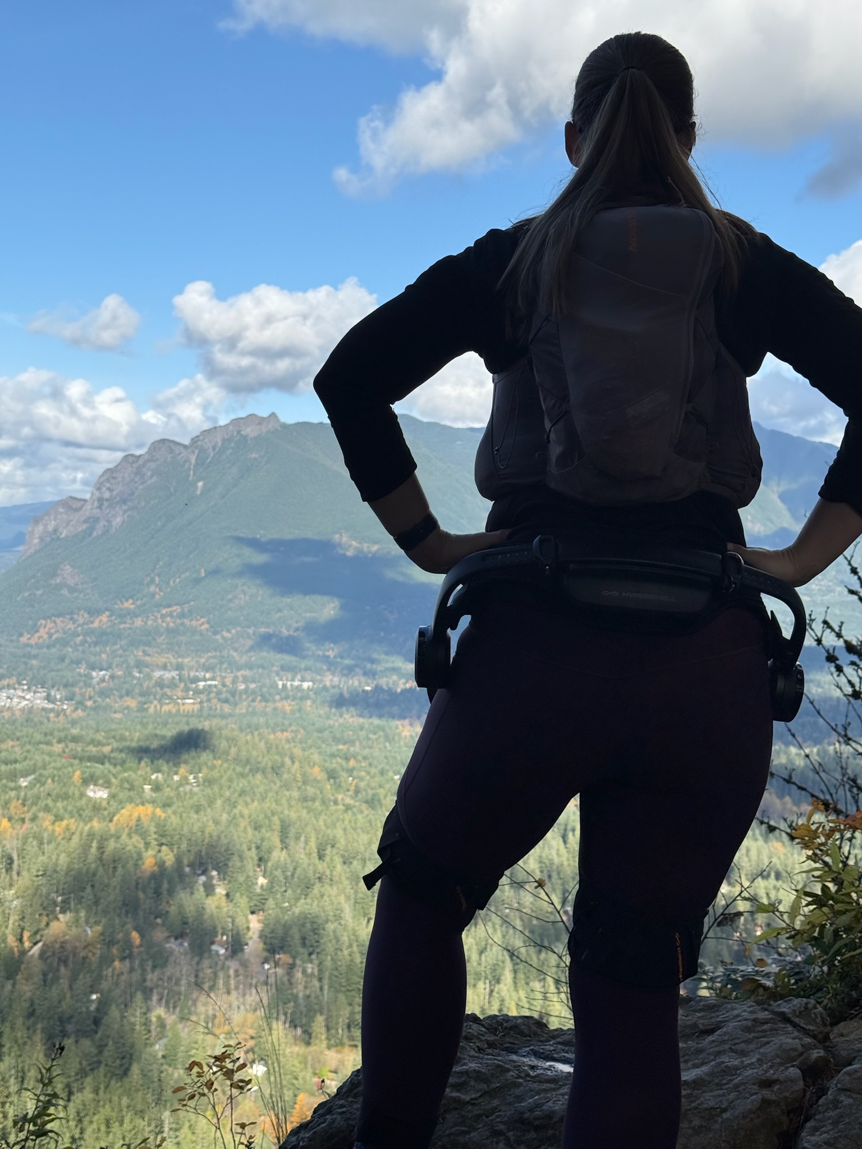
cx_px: 431
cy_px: 574
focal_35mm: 48
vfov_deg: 39.7
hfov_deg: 30.3
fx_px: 1594
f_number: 1.78
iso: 100
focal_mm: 6.76
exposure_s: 1/4587
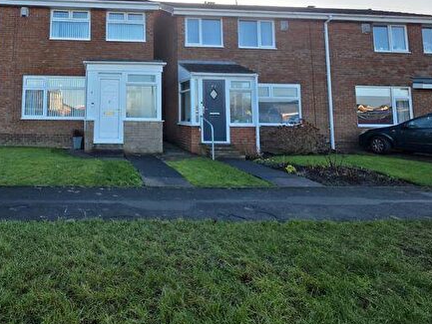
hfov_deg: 74.2
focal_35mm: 21
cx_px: 116
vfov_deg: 60.5
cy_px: 87
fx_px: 262
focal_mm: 2.2
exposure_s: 1/489
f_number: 1.9
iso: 40
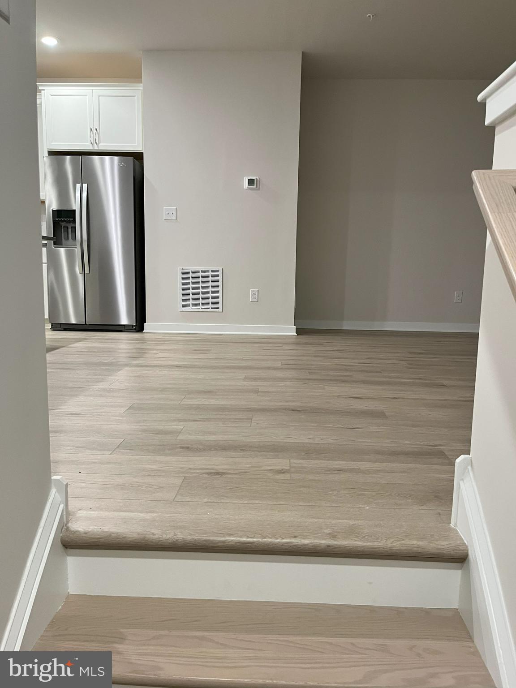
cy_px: 344
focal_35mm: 26
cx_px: 258
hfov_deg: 53.1
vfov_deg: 67.3
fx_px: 517
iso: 200
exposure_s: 1/60
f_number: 1.6
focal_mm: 5.1
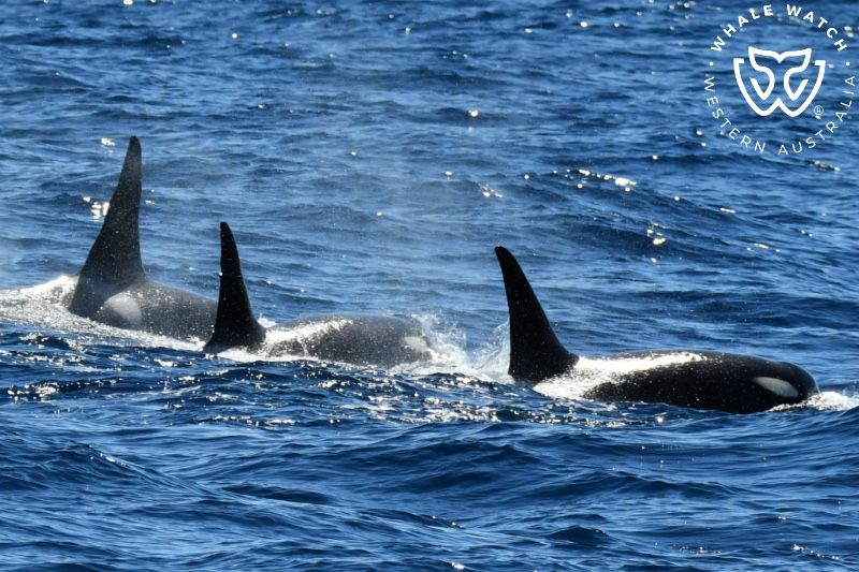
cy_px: 286
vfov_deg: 3.1
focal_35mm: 450
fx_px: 10735
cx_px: 430
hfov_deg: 4.6
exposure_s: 1/2000
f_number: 8
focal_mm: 300
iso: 400
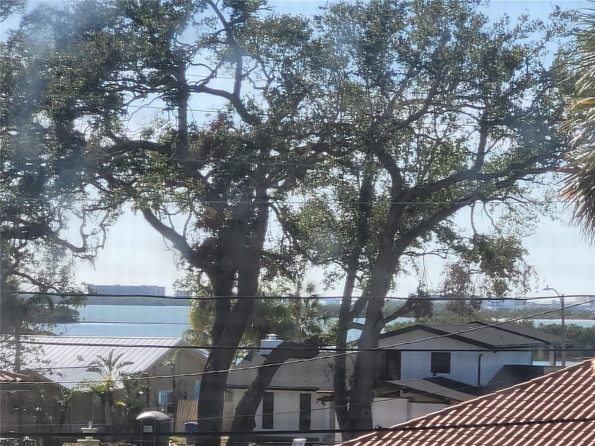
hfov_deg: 25.7
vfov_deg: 19.4
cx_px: 298
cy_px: 223
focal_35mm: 76
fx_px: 1306
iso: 25
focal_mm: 7.12
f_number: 2.4
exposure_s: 1/577
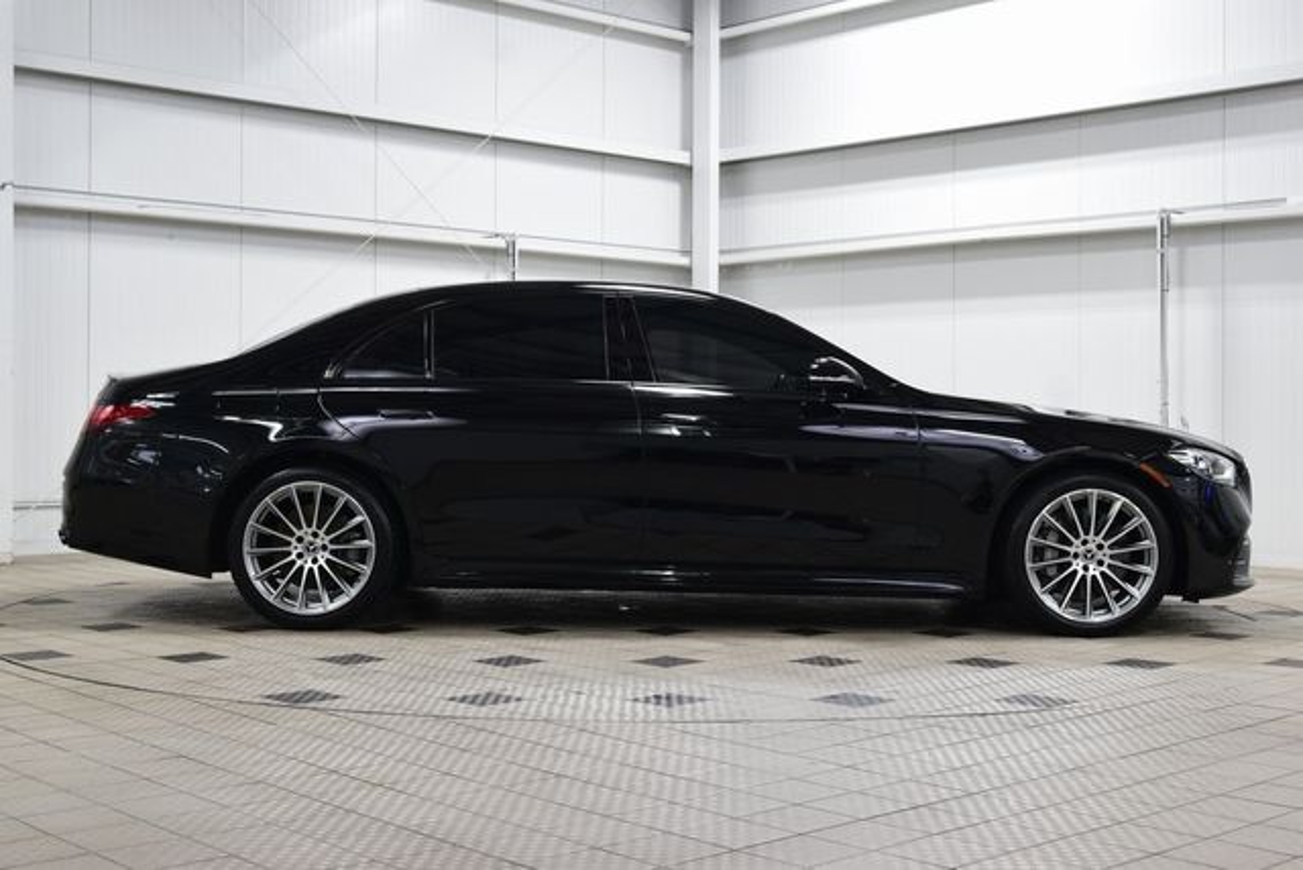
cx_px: 652
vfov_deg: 28.1
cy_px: 435
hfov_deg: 41.1
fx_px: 1738
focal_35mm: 48
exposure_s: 1/15
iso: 500
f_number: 6.3
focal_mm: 32
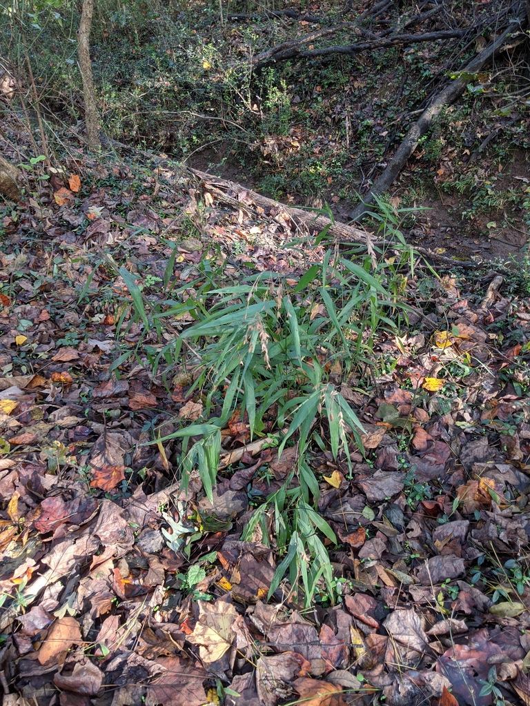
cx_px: 265
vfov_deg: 65.3
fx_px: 551
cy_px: 353
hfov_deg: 51.4
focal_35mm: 27
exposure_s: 1/125
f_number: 1.8
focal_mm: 4.44
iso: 48
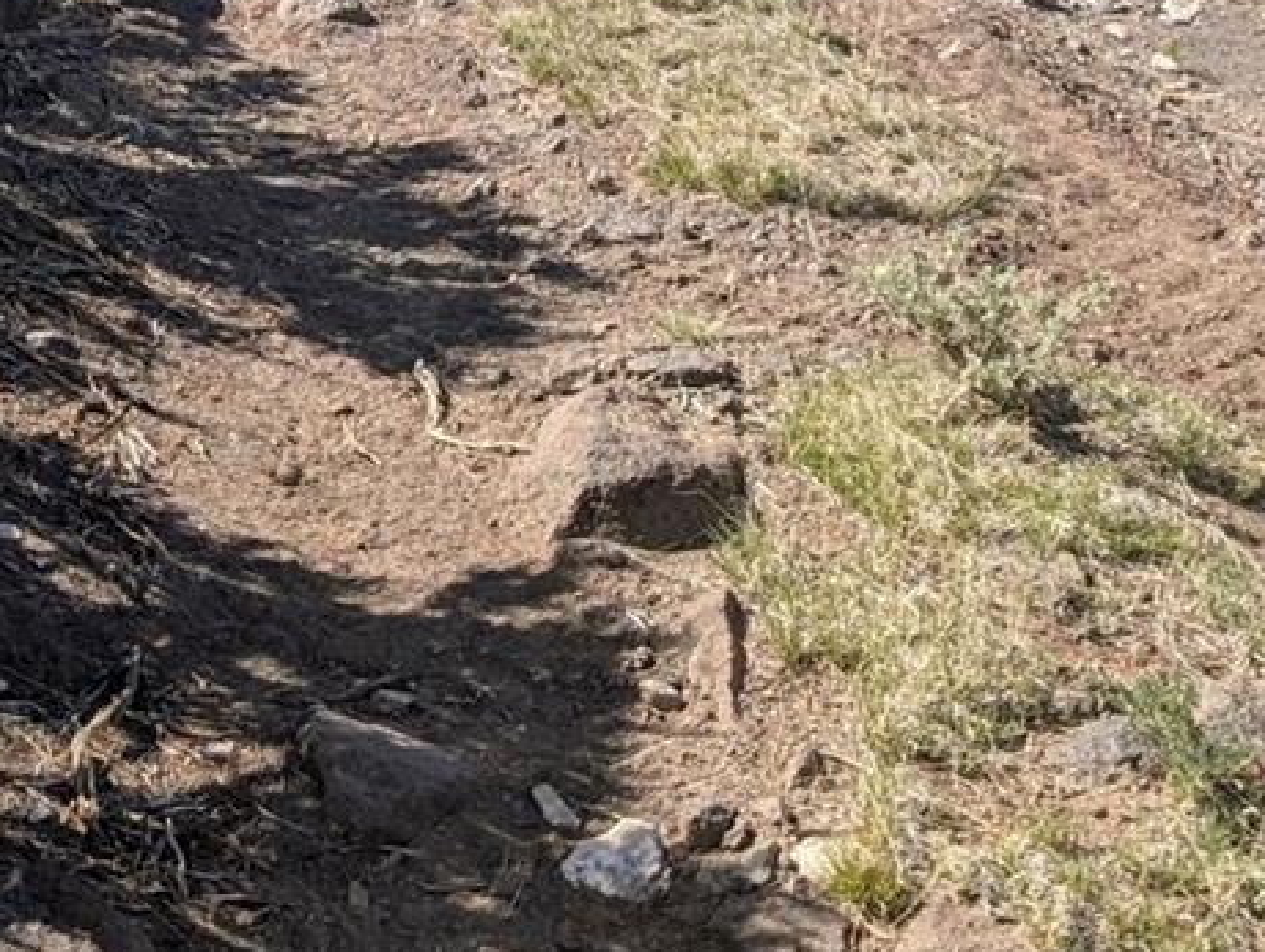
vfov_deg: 15.9
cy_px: -590
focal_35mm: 83
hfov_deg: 23.3
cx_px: 294
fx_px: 3037
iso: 21
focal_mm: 6.9
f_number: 1.68
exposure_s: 1/1212
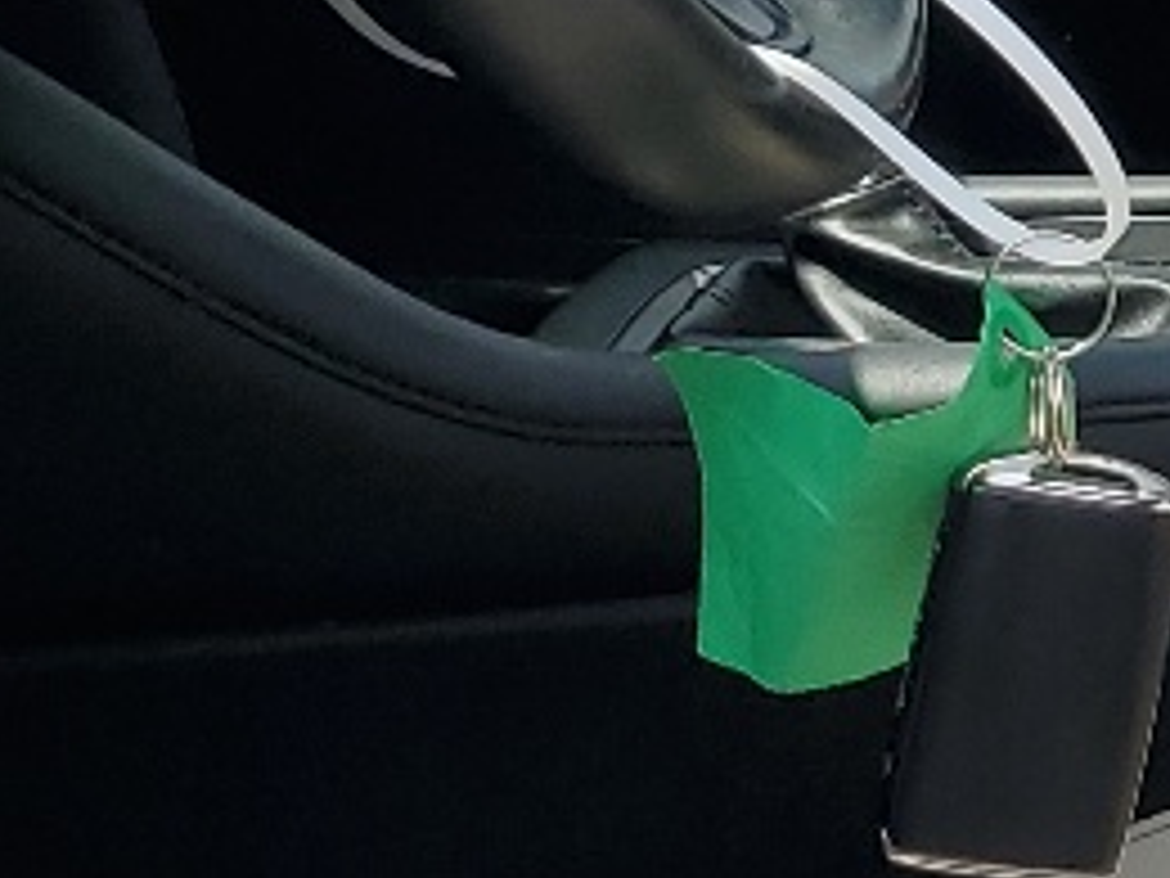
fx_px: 5408
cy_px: 275
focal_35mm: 160
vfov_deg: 9.3
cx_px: 1580
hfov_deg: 12.0
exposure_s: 1/1667
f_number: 1.5
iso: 50
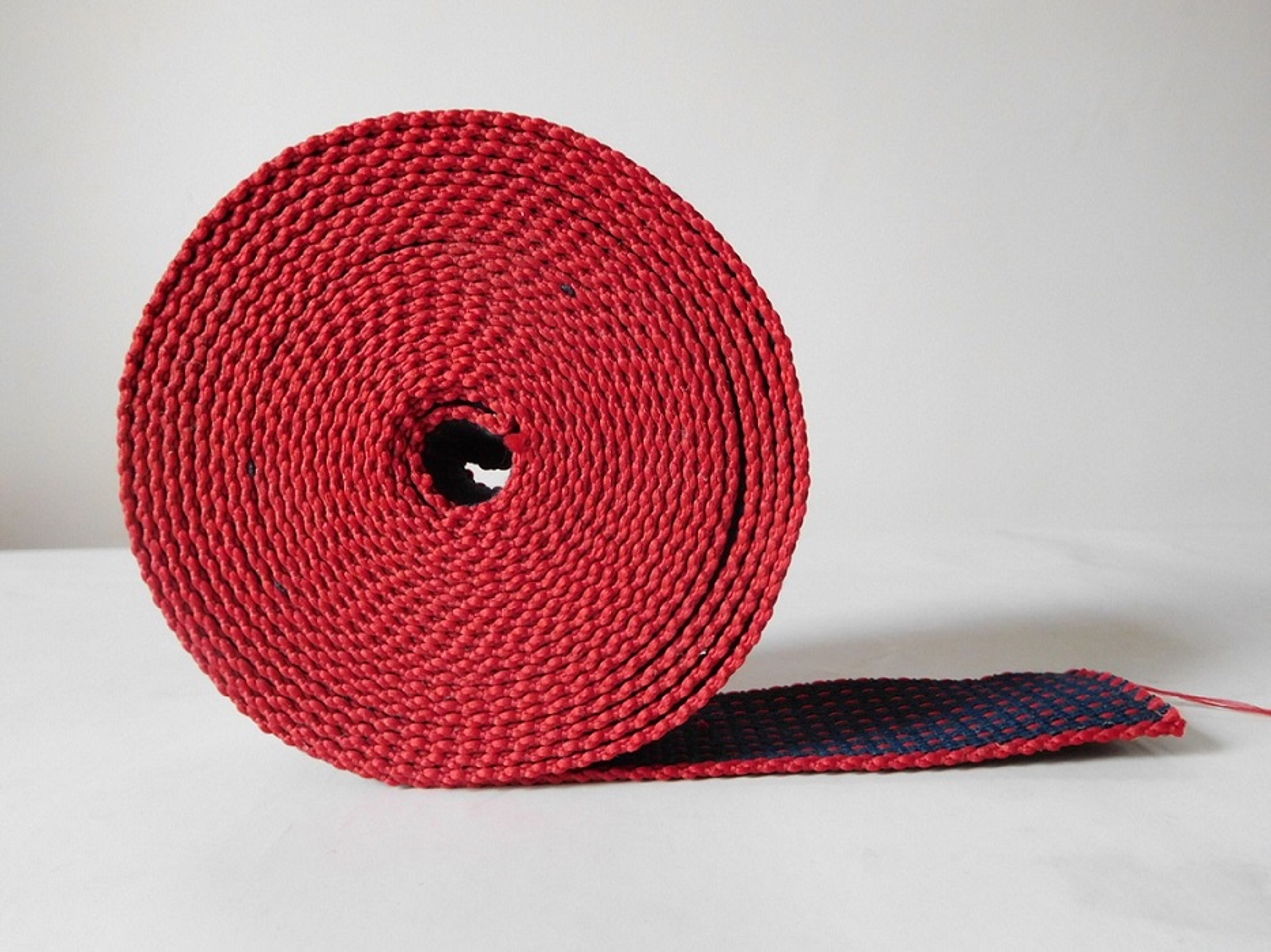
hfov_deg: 69.4
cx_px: 636
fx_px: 918
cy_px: 476
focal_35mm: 25
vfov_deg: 54.9
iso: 400
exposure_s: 1/25
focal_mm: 4.5
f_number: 3.4
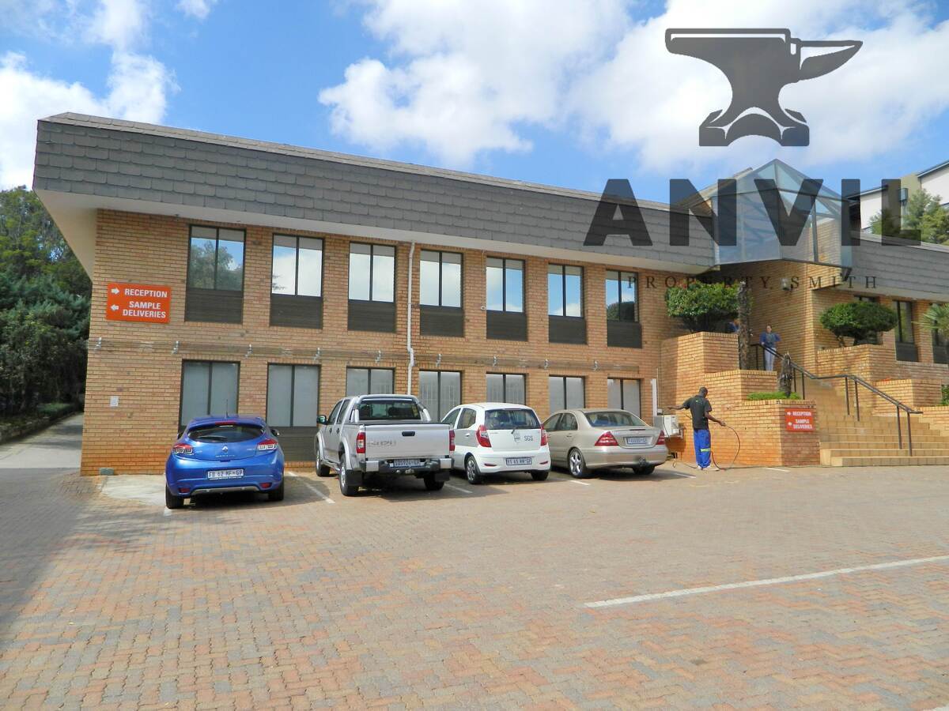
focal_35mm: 25
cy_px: 356
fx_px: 685
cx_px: 474
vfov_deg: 54.9
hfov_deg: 69.4
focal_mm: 4.5
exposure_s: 1/800
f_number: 3.1
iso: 80
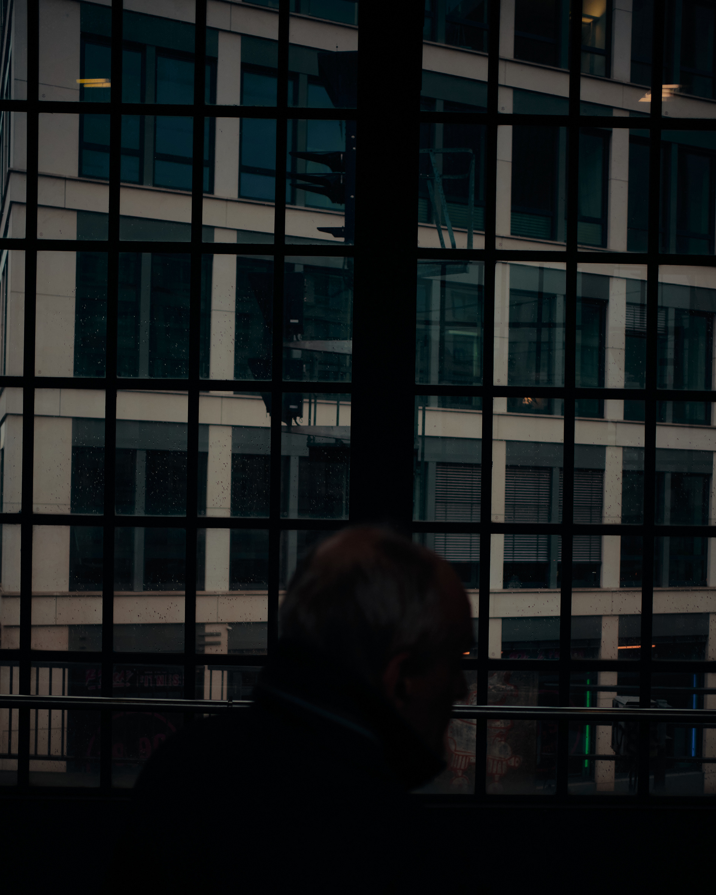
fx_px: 1060
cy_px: 512
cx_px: 361
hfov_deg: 37.3
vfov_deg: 45.7
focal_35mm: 40
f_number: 2
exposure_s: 1/2000
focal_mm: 23
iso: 1250
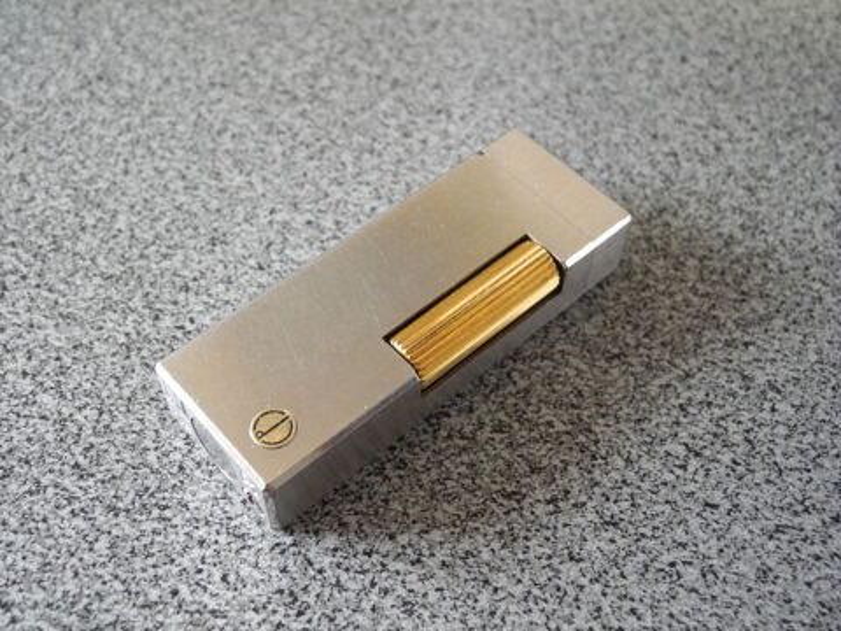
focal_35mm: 41
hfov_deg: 45.8
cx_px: 420
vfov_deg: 35.1
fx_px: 996
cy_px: 316
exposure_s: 1/15.7
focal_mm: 8.8
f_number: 3.2
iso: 400
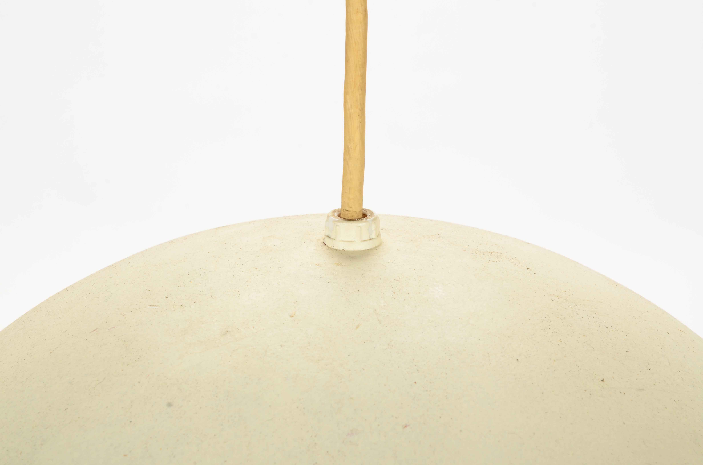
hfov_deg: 13.1
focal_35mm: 158
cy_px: 232
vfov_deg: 8.7
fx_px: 3069
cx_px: 352
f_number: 16
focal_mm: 105
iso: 200
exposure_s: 1/160
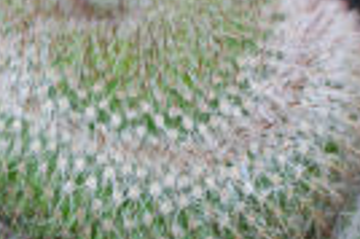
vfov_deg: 4.4
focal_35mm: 315
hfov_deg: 6.5
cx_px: 93
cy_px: 200
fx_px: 3145
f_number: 5.6
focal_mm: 55
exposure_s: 1/5
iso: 400
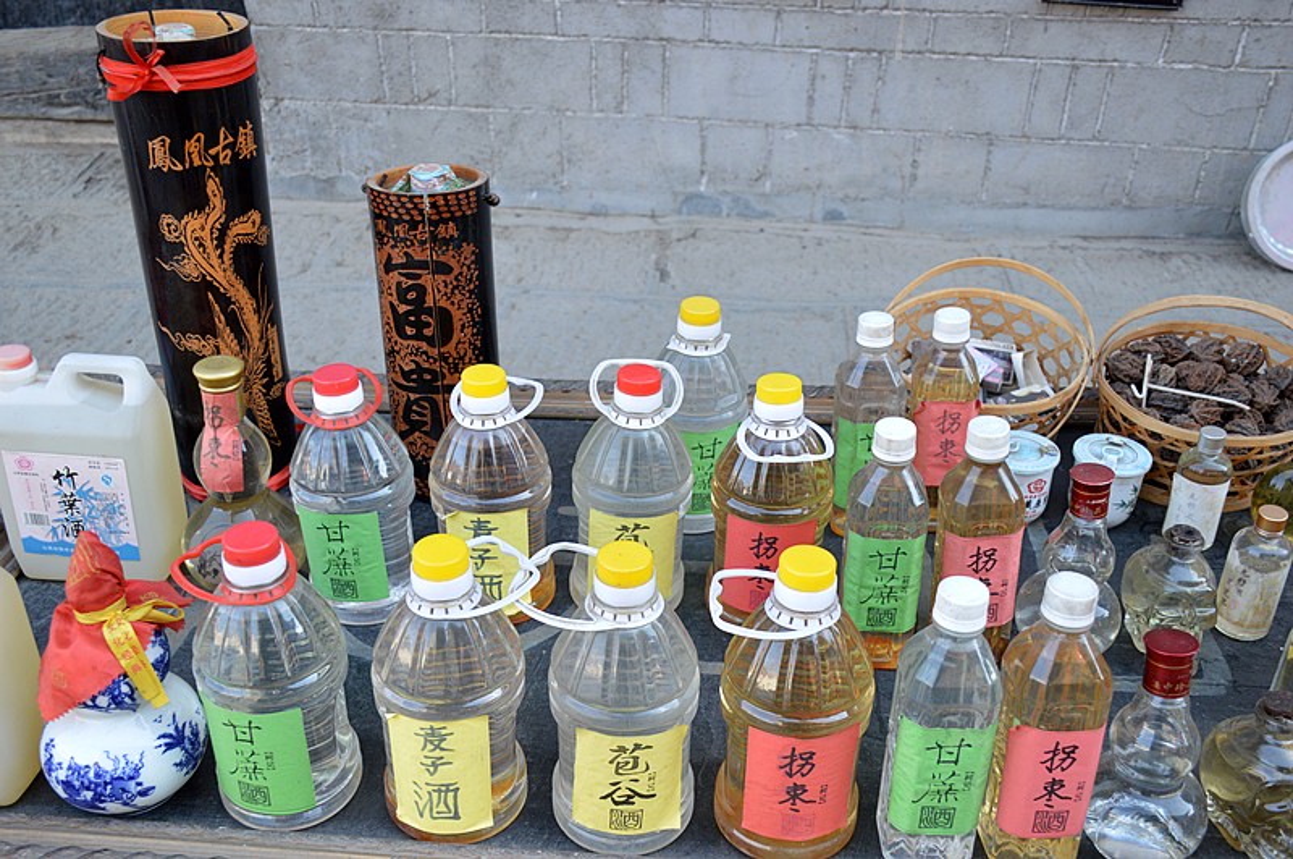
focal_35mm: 34
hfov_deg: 55.2
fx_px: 1237
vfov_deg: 38.3
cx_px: 646
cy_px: 430
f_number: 5
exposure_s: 1/60
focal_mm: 23
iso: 200
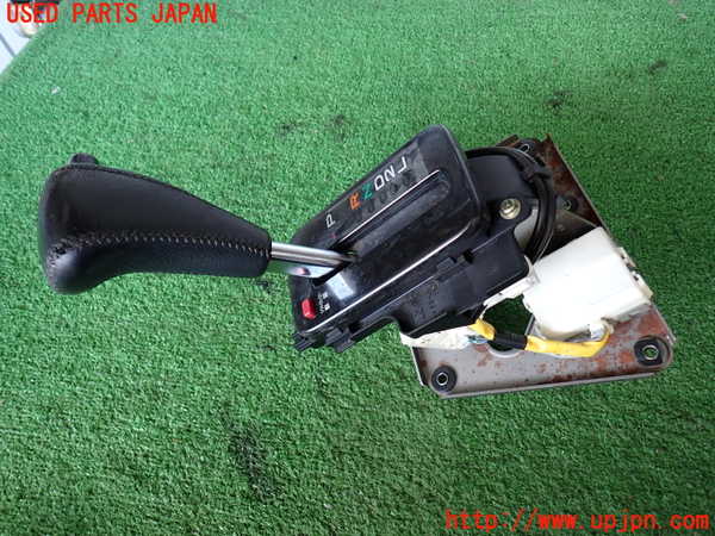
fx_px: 516
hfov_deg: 69.4
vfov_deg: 54.9
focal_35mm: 25
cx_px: 358
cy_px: 268
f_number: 2
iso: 160
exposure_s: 1/60
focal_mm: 4.5
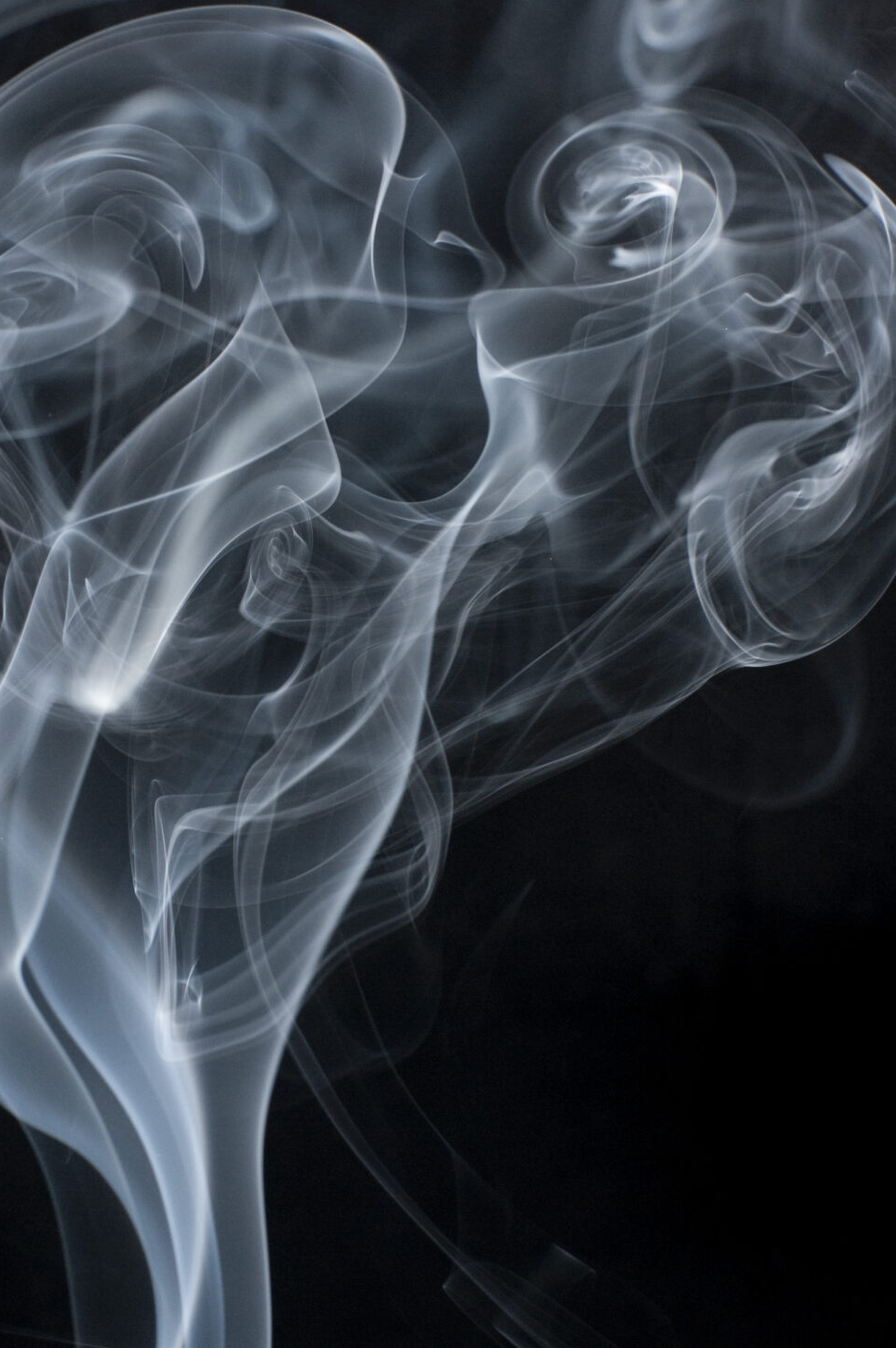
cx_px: 317
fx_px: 3290
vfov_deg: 23.1
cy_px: 666
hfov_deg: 15.5
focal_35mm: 88
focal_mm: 50
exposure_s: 1/60
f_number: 8
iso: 200
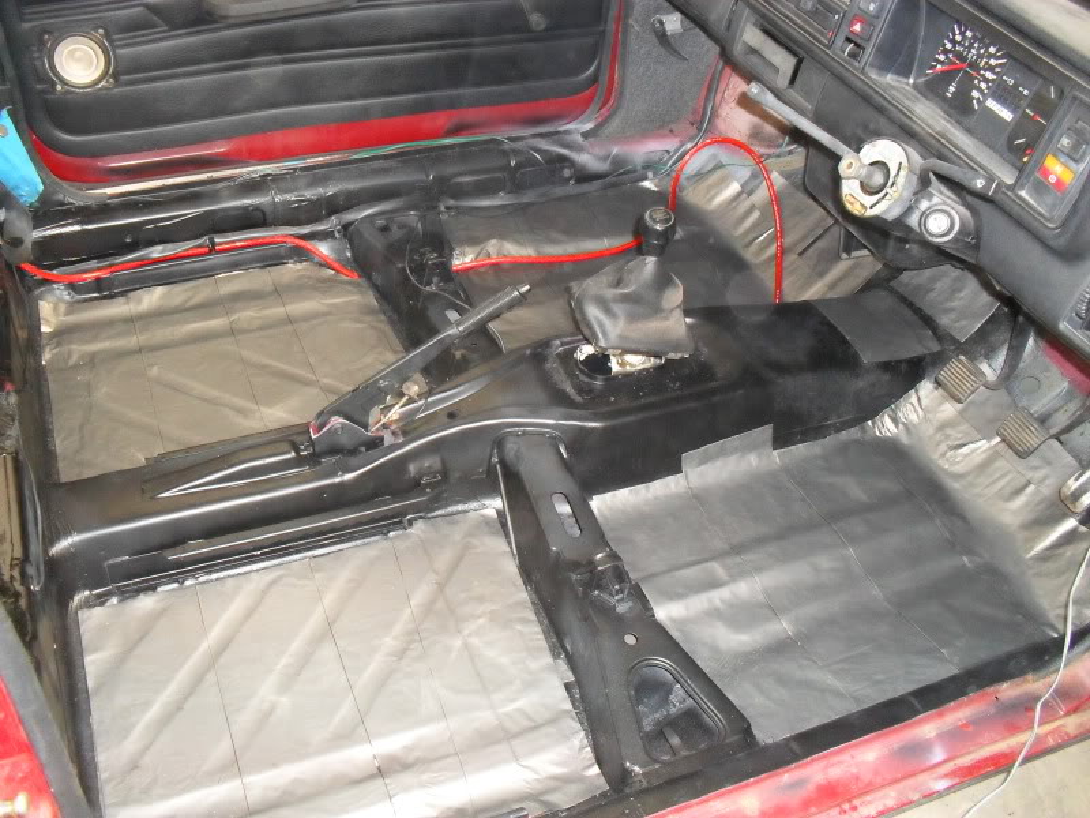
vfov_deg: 40.7
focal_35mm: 35
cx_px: 545
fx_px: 1102
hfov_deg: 52.6
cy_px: 409
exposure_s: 1/45
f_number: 3.2
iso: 320
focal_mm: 6.3
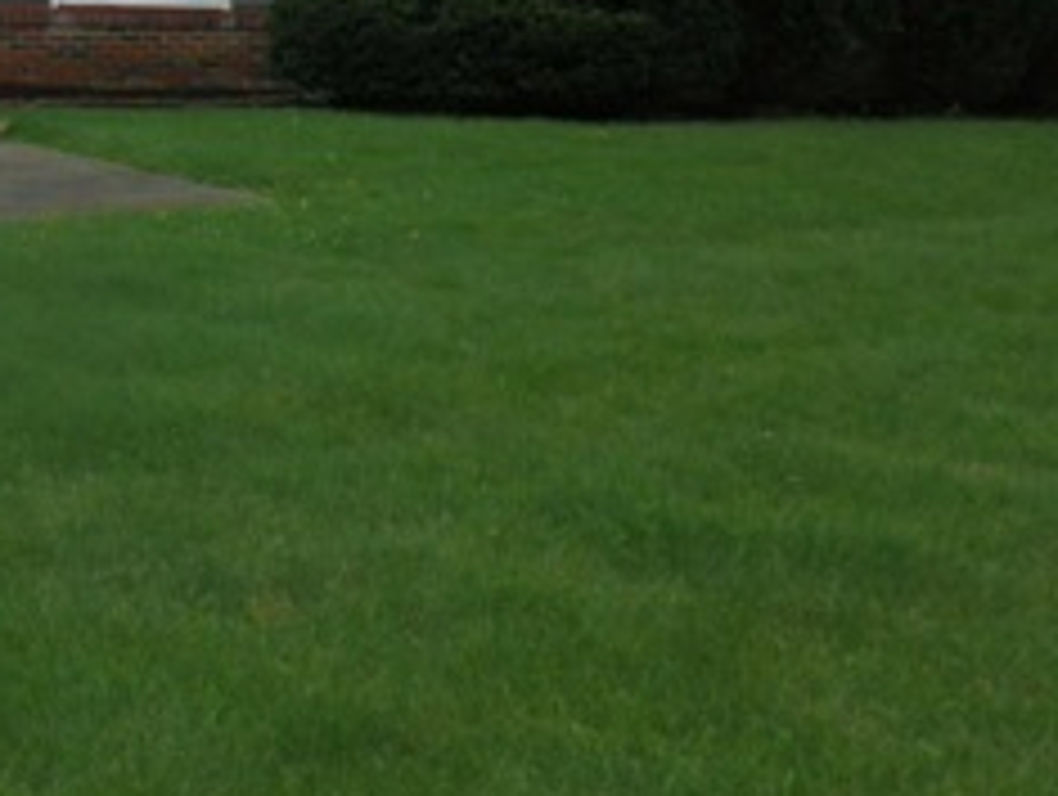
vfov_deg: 16.4
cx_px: -230
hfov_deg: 20.9
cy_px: -112
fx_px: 2663
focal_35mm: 87
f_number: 4
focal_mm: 5.7
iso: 64
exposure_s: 1/500
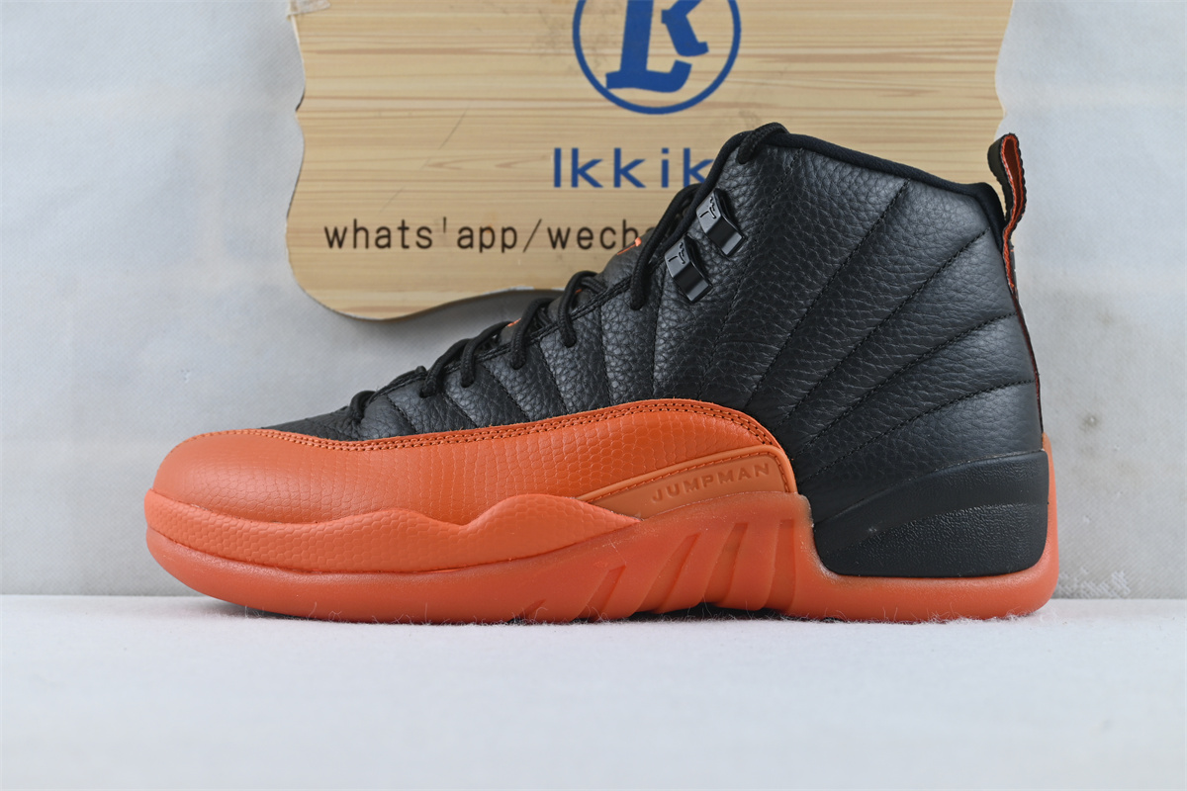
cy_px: 396
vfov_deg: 27.3
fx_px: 1632
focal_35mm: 50
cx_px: 594
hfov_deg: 40.0
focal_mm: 33
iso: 125
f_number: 5
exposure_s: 1/50
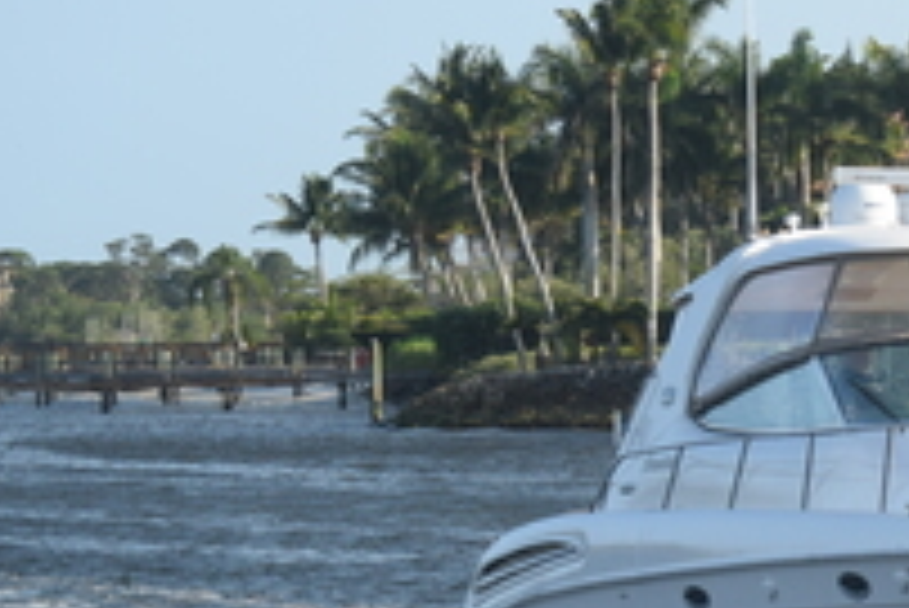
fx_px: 6177
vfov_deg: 5.6
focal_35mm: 244
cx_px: 1228
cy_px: 338
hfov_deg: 8.3
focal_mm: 55
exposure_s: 1/250
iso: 250
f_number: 8
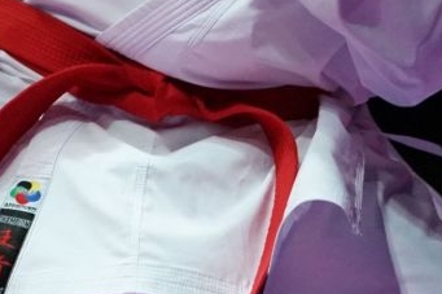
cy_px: -313
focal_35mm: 913
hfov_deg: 2.3
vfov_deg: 1.5
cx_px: -315
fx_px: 11204
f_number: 2.8
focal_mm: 173
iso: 4000
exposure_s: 1/1000
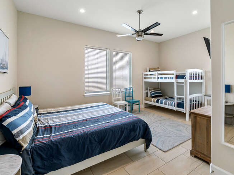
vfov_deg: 74.7
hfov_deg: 90.5
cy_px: 85
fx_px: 115
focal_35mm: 17
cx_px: 132
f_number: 9
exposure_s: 1/40
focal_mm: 10
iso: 500
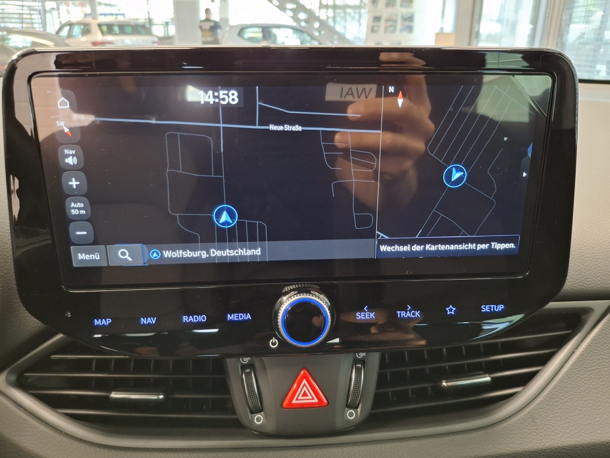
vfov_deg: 54.9
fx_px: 441
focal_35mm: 25
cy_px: 229
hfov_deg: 69.4
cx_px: 305
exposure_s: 1/25
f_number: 1.8
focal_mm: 4.69
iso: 500
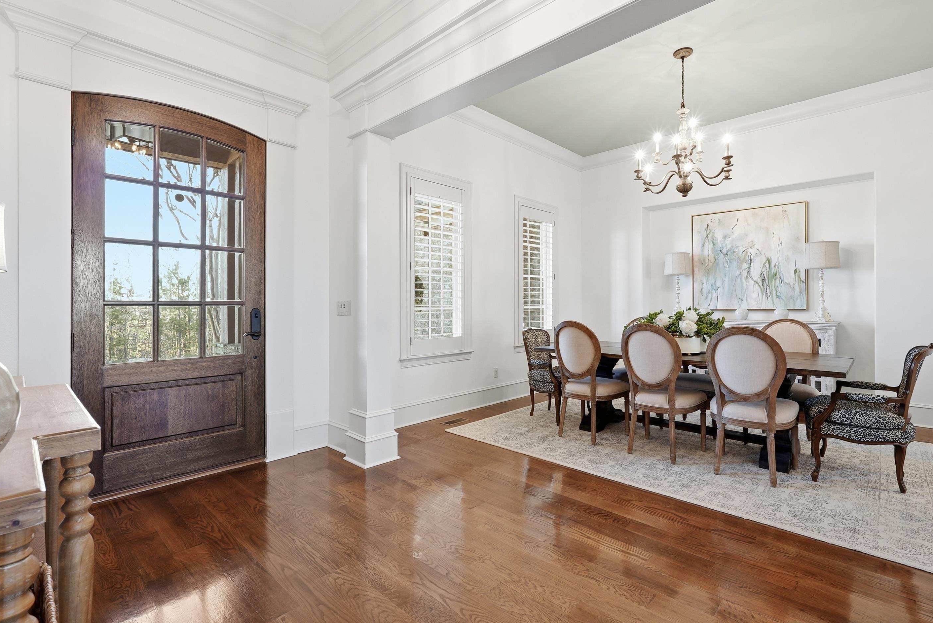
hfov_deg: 93.2
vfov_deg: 70.5
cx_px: 486
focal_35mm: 17
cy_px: 304
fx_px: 441
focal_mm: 16
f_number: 9
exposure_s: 1/15
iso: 250
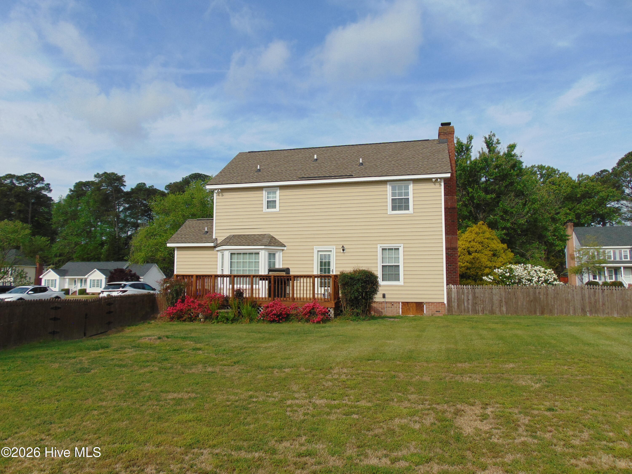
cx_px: 316
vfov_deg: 54.9
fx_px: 456
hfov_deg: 69.4
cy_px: 237
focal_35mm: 25
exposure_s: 1/320
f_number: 7.7
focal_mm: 4.5
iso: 80
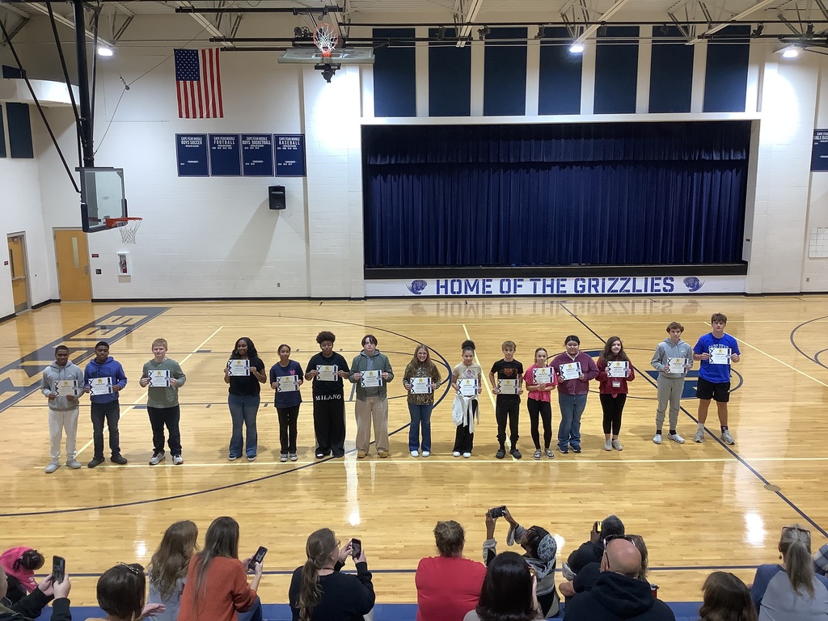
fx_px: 742
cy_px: 310
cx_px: 414
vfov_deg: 45.4
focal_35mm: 31
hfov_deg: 58.4
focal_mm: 3.3
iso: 100
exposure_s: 1/60
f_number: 2.4
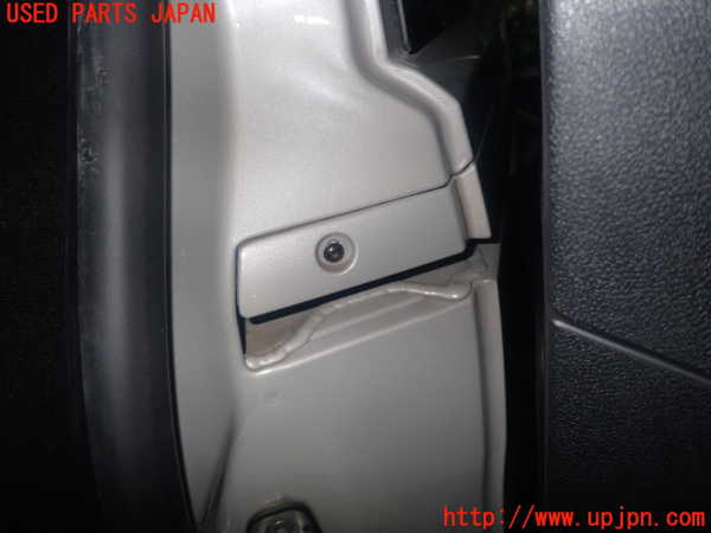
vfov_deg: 54.9
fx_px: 513
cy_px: 266
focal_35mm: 25
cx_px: 356
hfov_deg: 69.4
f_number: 5.6
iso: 200
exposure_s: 1/30
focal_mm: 4.5
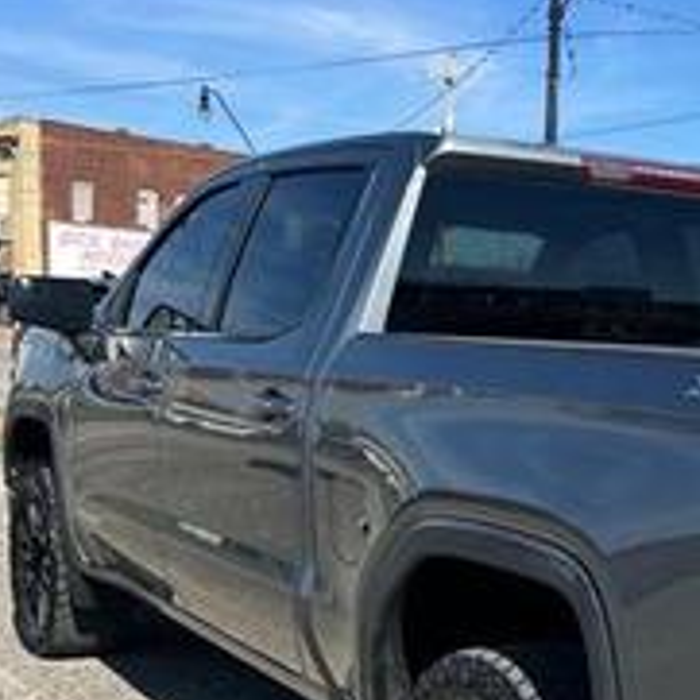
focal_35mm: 64
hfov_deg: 25.6
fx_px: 1464
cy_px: 580
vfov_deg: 26.3
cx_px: 688
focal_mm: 5.7
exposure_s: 1/3831
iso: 50
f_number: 1.5
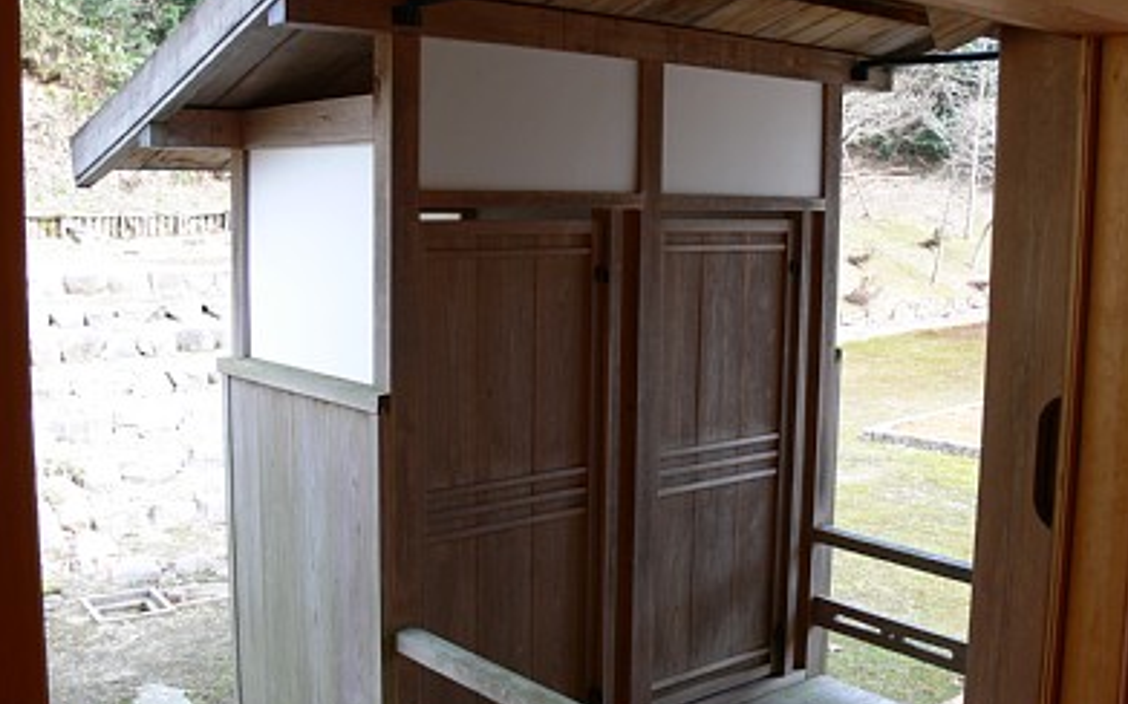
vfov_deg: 33.5
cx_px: 568
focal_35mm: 38
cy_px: 346
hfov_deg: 51.6
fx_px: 1168
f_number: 4
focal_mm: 7.4
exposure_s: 1/50
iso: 80
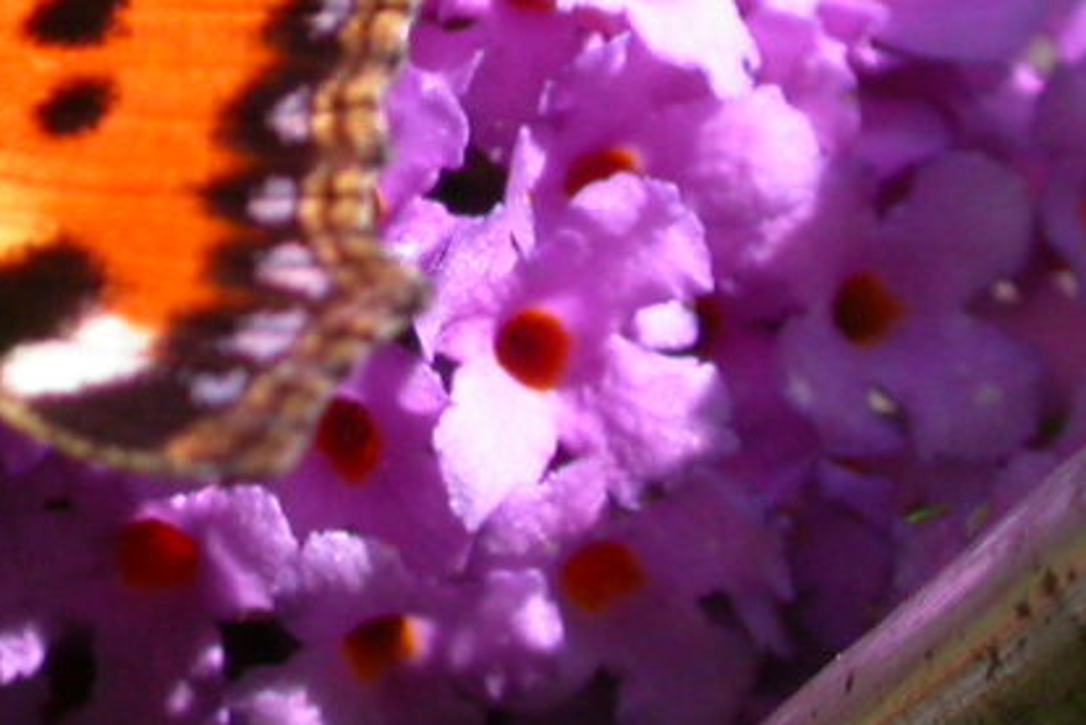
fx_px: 14907
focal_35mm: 494
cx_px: -270
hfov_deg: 4.2
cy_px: -314
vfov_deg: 2.8
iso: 100
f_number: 5.8
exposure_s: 1/160
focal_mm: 32
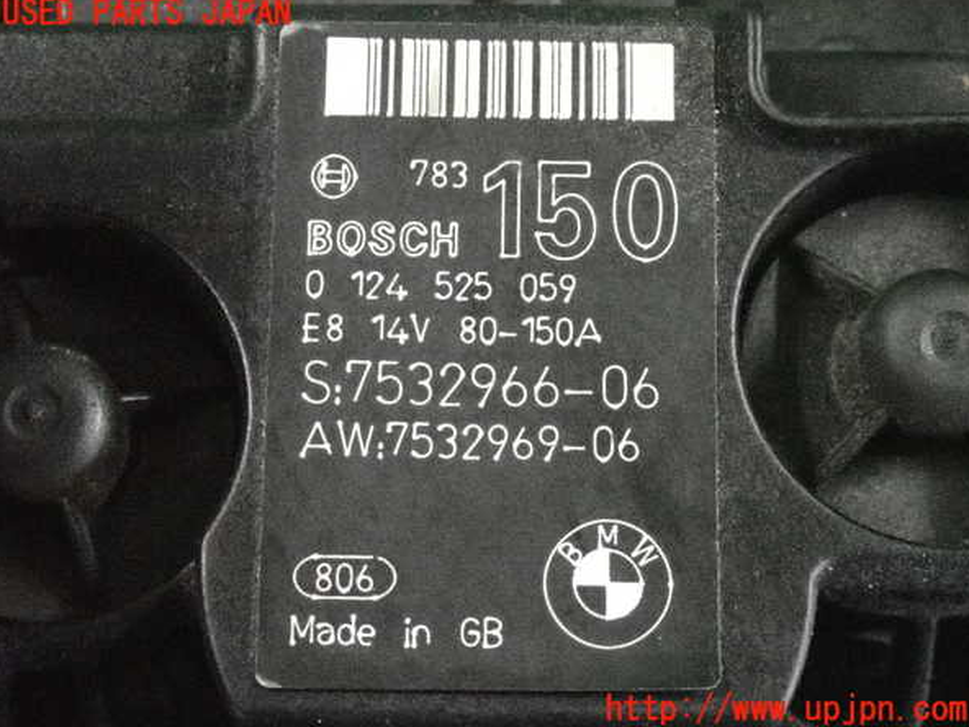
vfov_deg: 18.9
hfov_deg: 25.0
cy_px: 362
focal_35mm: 78
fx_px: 2183
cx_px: 484
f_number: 4.1
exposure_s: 1/125
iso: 10000
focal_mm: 13.65
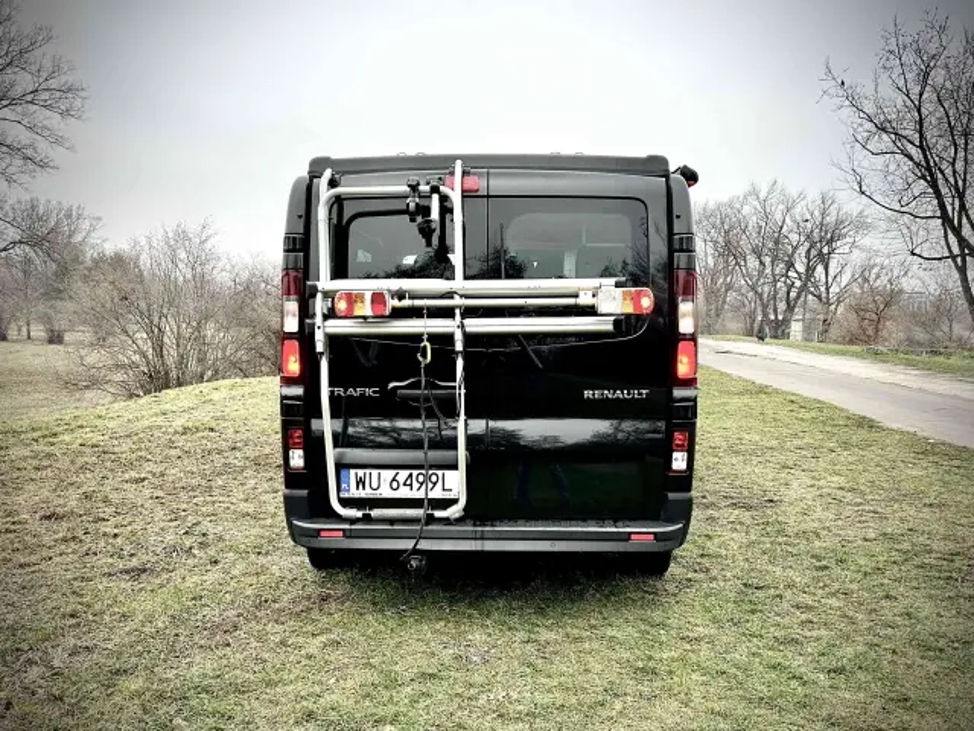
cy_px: 366
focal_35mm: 26
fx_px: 732
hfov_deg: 67.3
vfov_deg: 53.1
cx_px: 487
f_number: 1.5
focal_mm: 5.7
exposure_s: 1/121
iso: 64
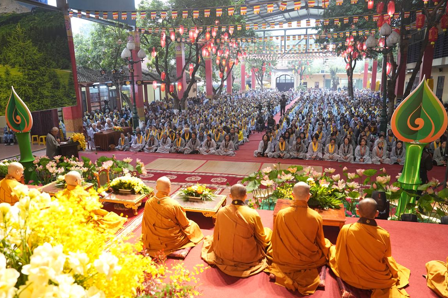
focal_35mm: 25
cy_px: 154
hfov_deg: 71.5
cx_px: 215
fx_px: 311
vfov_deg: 51.3
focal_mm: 24
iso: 2500
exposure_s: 1/100
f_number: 4
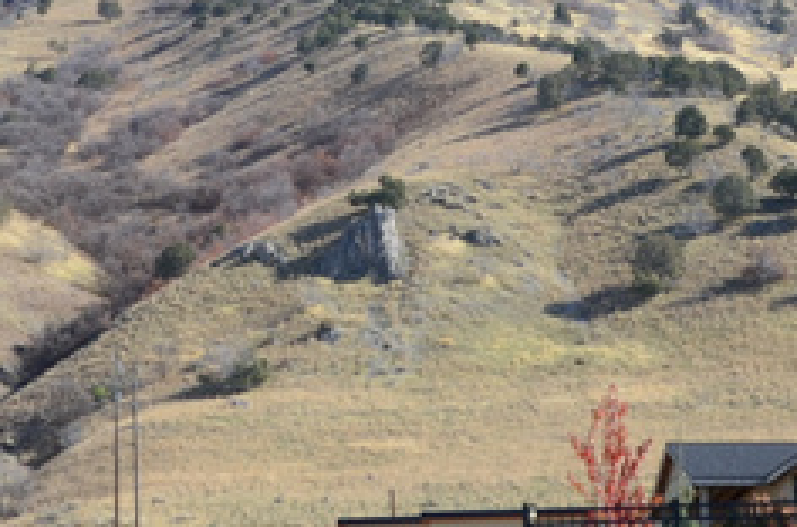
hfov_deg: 17.5
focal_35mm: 117
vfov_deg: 11.6
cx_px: 324
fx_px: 2583
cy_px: 250
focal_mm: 18
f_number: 3.5
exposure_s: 1/800
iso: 100
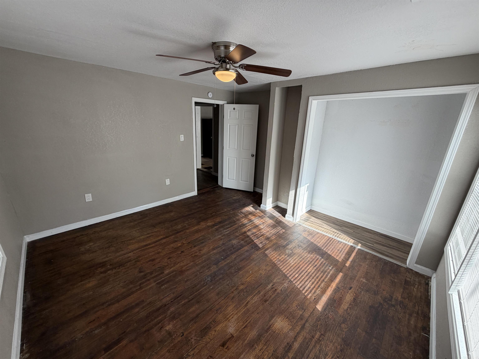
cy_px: 180
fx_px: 194
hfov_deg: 102.1
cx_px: 240
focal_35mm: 14
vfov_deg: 85.7
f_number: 2.2
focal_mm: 2.22
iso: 80
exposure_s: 1/121
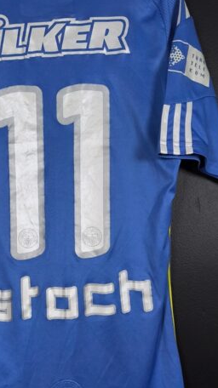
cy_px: 226
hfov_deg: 26.8
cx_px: 61
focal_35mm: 44
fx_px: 453
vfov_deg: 46.2
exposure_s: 1/125
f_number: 1.6
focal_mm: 6.57
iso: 250
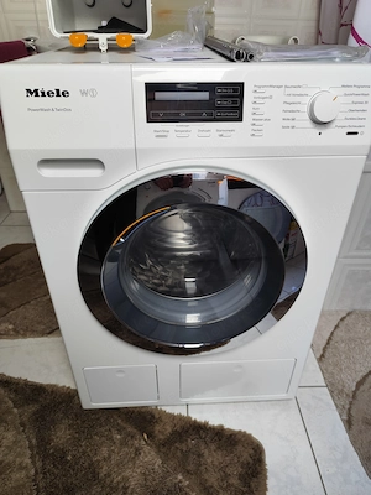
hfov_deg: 58.9
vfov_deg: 73.9
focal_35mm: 23
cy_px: 248
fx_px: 329
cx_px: 186
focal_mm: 6.19
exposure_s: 1/100
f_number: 1.65
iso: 250
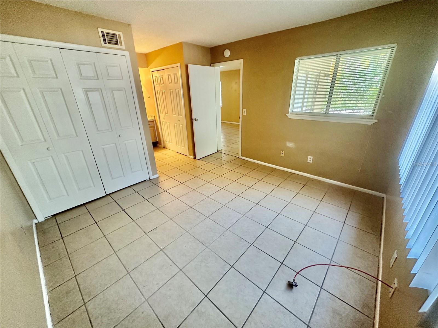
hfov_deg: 102.1
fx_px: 177
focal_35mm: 14
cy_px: 164
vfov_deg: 85.7
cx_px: 219
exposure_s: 1/60
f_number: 2.2
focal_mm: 2.22
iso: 400
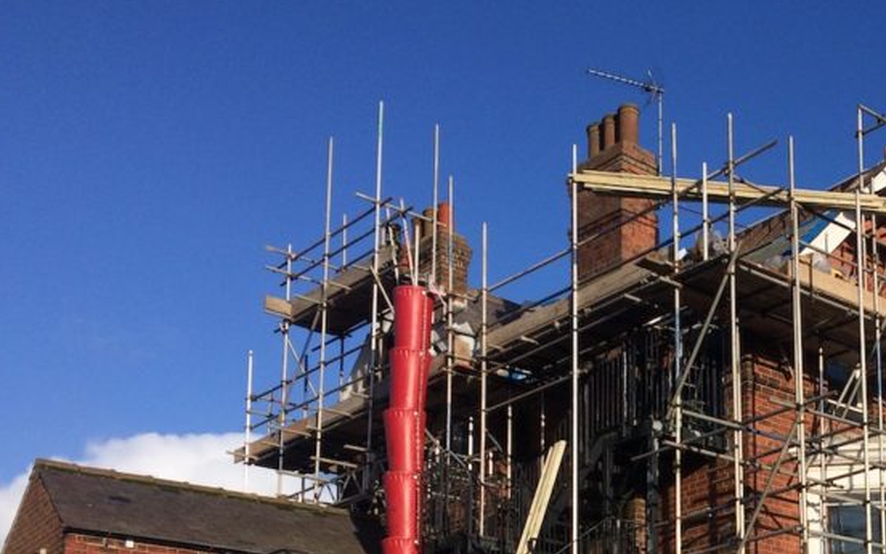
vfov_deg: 21.8
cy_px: 581
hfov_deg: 34.2
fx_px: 1376
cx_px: 754
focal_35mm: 57
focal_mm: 4.15
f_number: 2.2
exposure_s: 1/2933
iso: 32
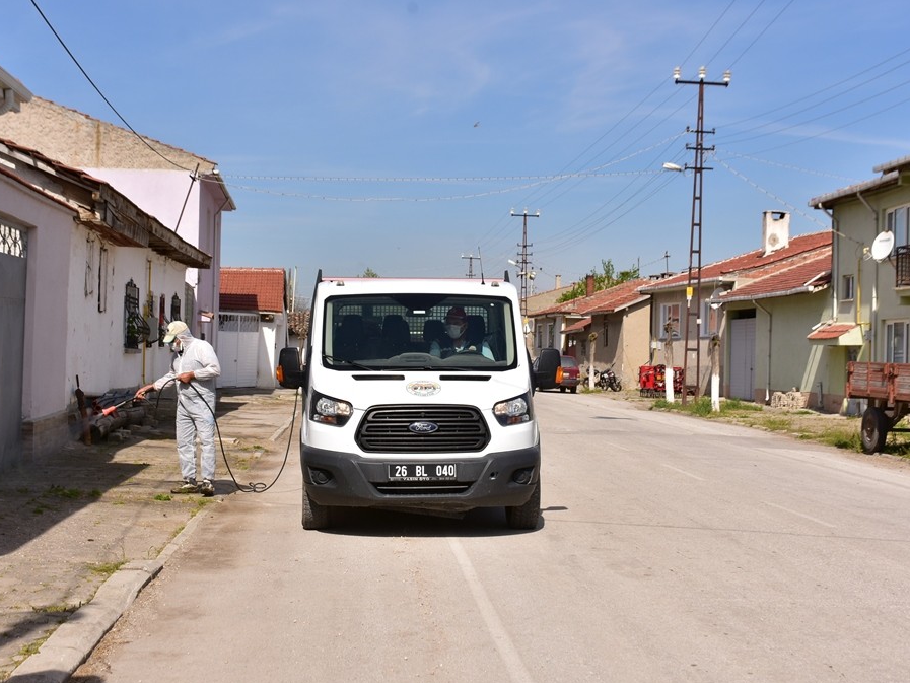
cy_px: 345
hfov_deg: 34.3
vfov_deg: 26.1
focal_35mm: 56
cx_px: 425
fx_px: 1472
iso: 100
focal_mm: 34
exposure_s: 1/250
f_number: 10
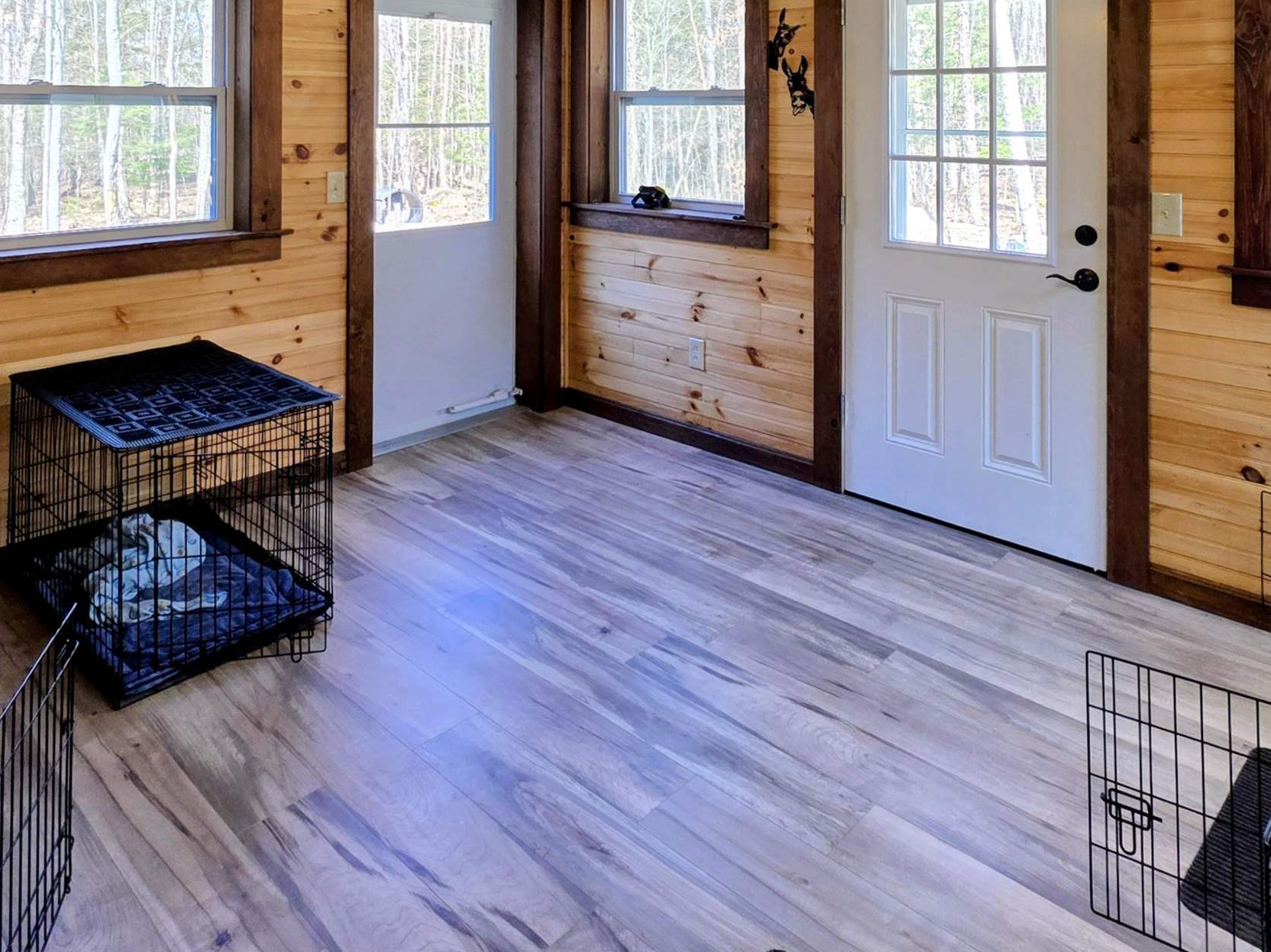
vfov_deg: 50.6
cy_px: 102
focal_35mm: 24
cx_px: 597
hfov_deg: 71.5
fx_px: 881
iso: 50
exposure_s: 1/120
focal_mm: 2.2
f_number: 1.9
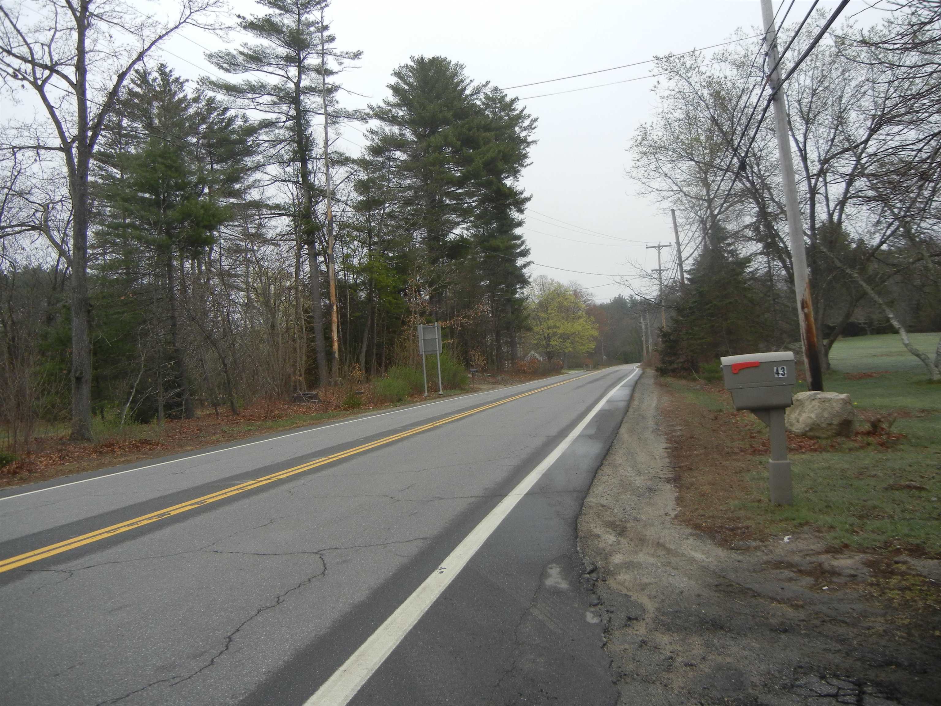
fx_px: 816
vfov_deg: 46.8
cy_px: 353
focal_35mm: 30
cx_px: 470
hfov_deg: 60.0
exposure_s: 1/373
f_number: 3.5
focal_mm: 5.4
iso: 160
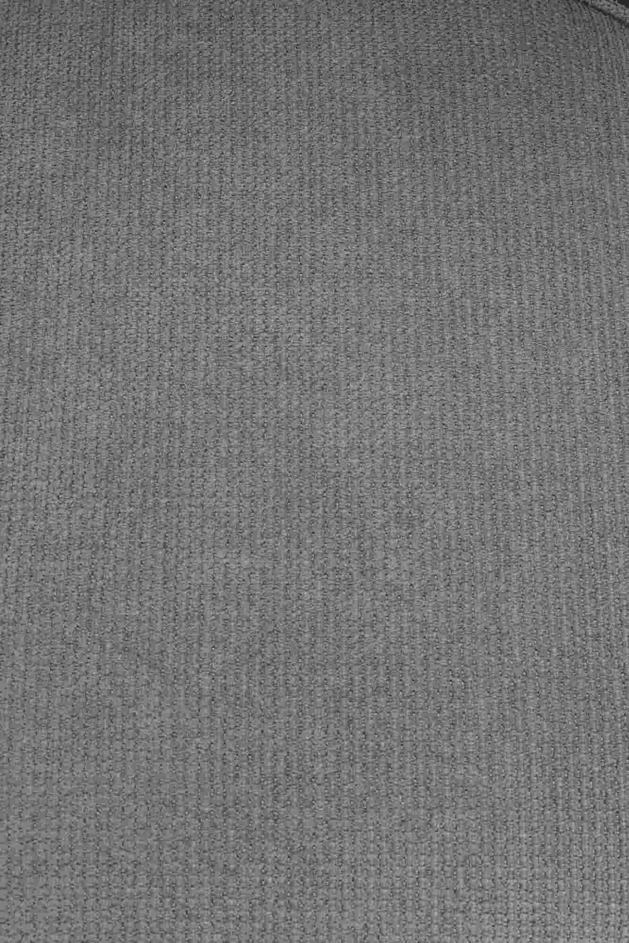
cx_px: 314
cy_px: 472
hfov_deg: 18.2
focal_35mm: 75
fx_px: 1966
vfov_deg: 27.0
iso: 100
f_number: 16
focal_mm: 50
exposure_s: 1/125
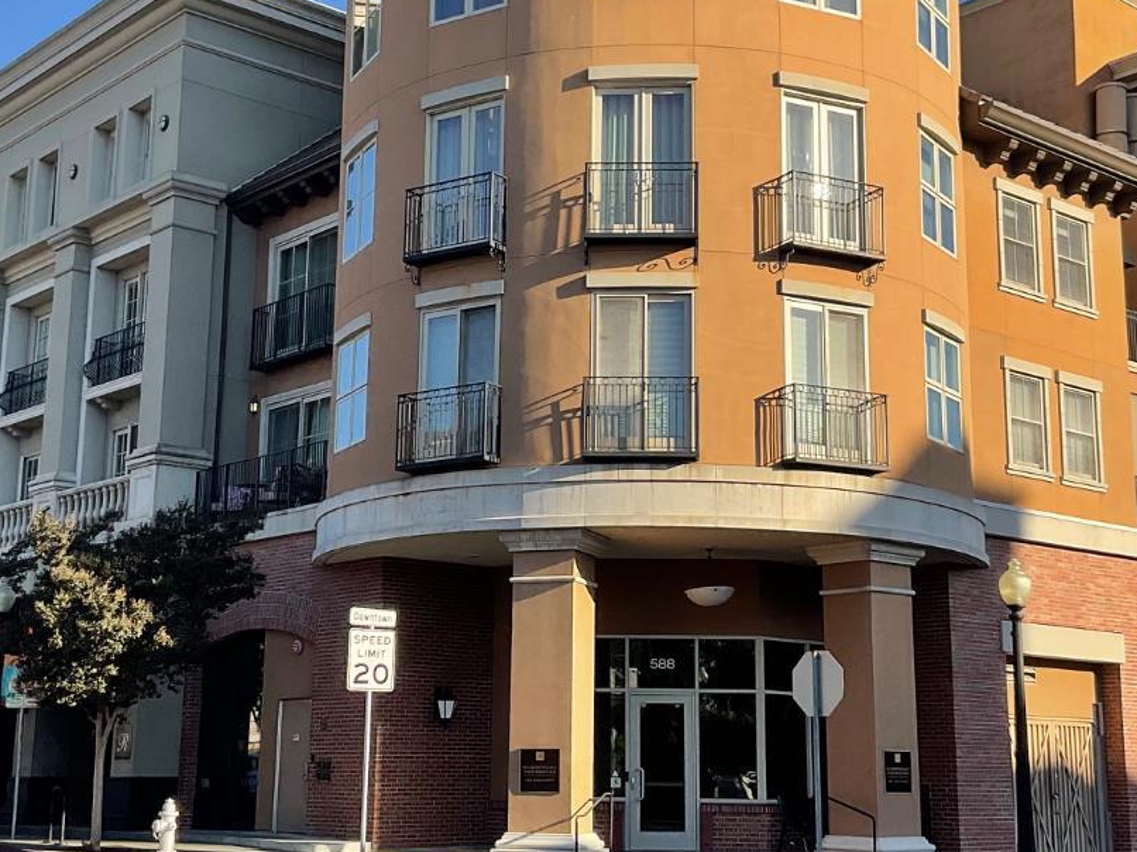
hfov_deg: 35.5
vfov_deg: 27.0
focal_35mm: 54
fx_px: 1773
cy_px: 397
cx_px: 602
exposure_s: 1/1168
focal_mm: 3
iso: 16
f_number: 1.8
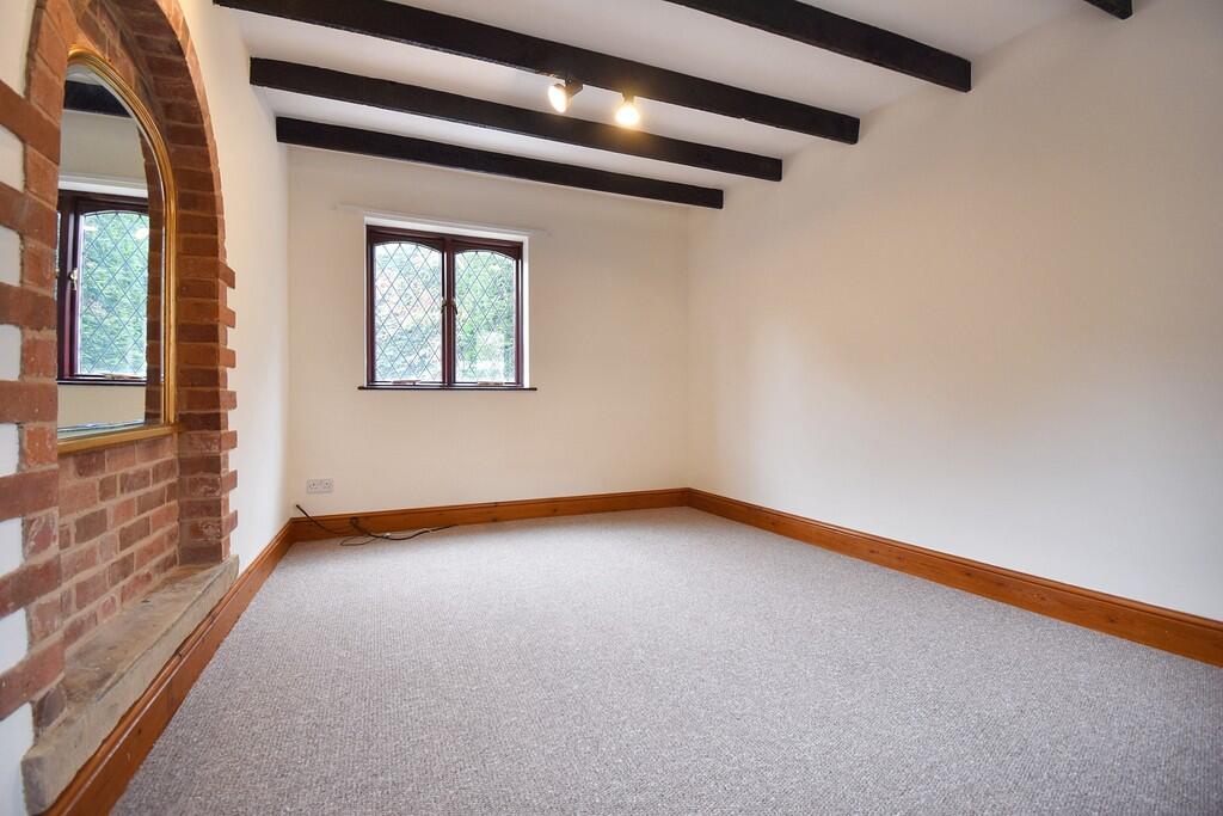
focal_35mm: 15
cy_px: 408
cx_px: 612
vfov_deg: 77.3
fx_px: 510
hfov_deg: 100.4
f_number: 4.5
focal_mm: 10
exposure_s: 1/15
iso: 100
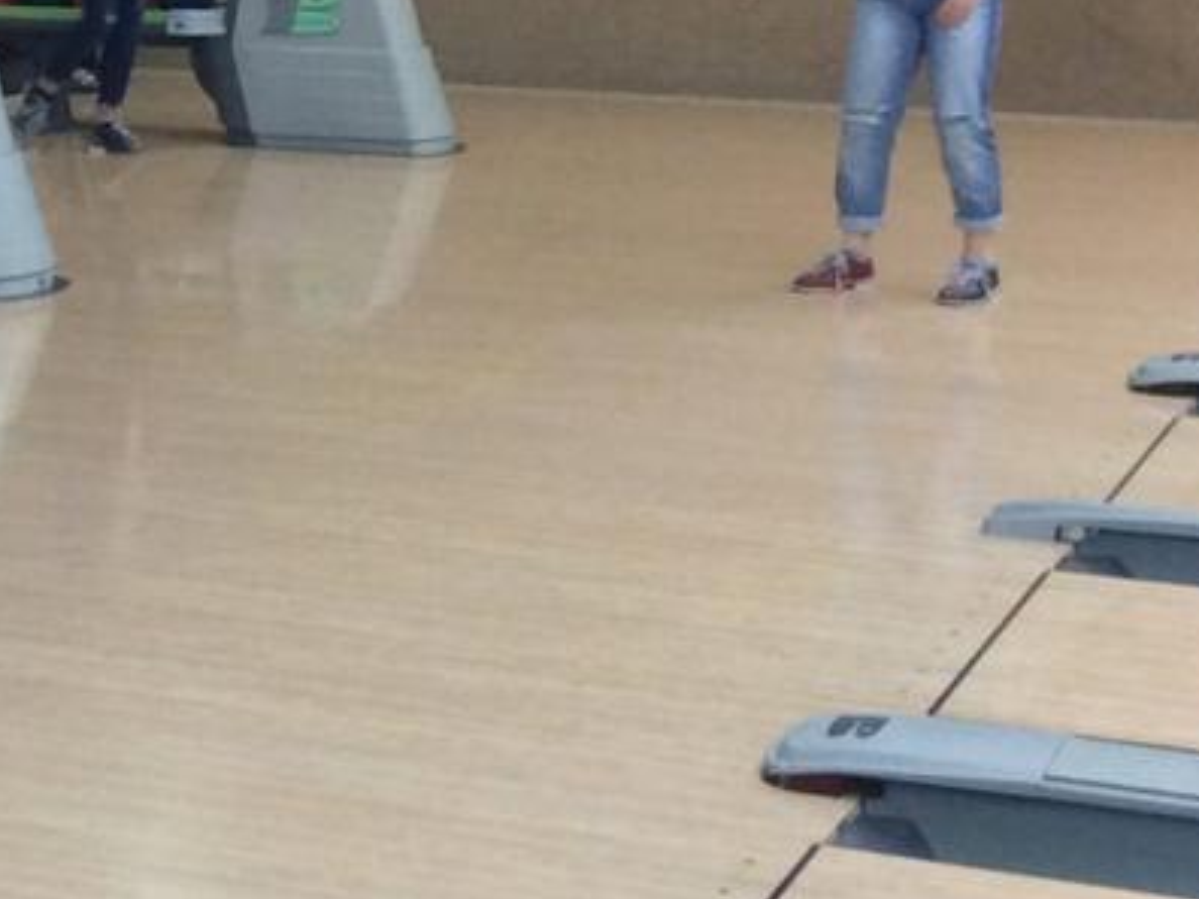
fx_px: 3741
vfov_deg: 13.6
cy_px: 98
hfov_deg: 17.6
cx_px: -121
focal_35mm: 108
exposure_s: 1/25
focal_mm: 3.3
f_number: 2.4
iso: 125
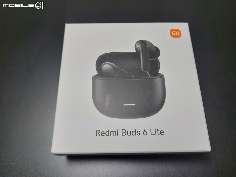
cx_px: 118
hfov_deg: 69.4
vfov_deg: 54.9
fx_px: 170
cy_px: 88
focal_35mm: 25
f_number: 1.8
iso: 50
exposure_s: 1/120
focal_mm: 5.23
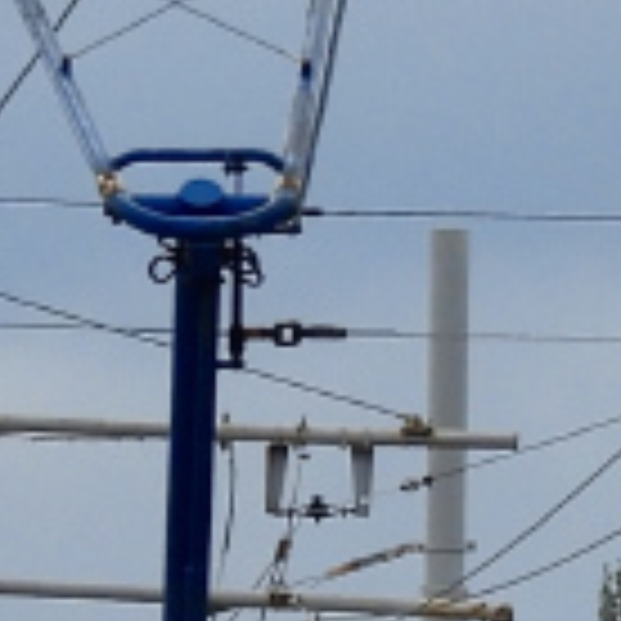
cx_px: 486
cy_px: 682
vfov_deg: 1.1
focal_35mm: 1538
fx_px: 31216
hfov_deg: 1.1
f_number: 4.5
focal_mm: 33
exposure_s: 1/320
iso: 100
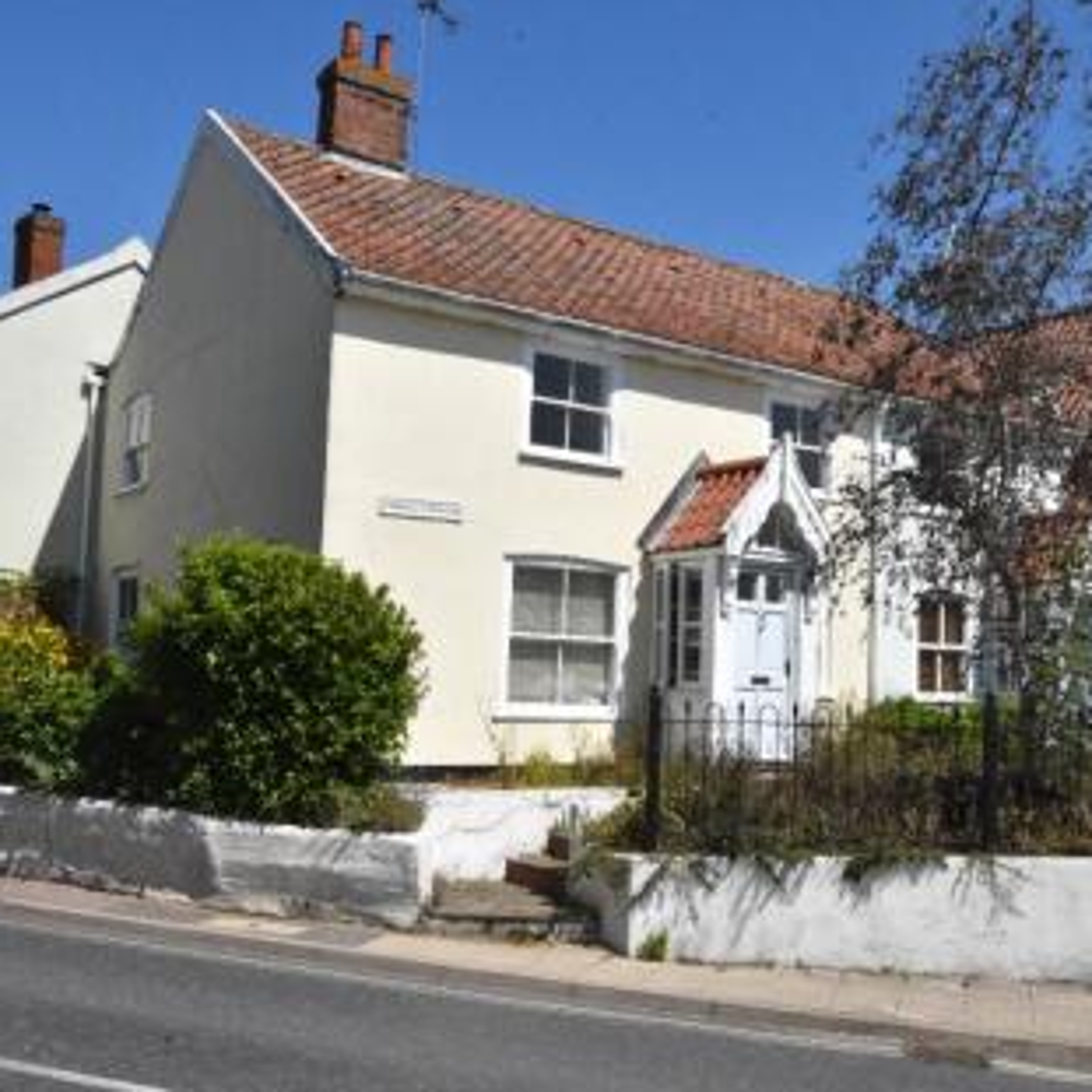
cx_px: 607
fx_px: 1392
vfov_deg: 42.8
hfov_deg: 42.8
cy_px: 550
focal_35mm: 39
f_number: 18
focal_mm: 20
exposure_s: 1/1250
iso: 2000
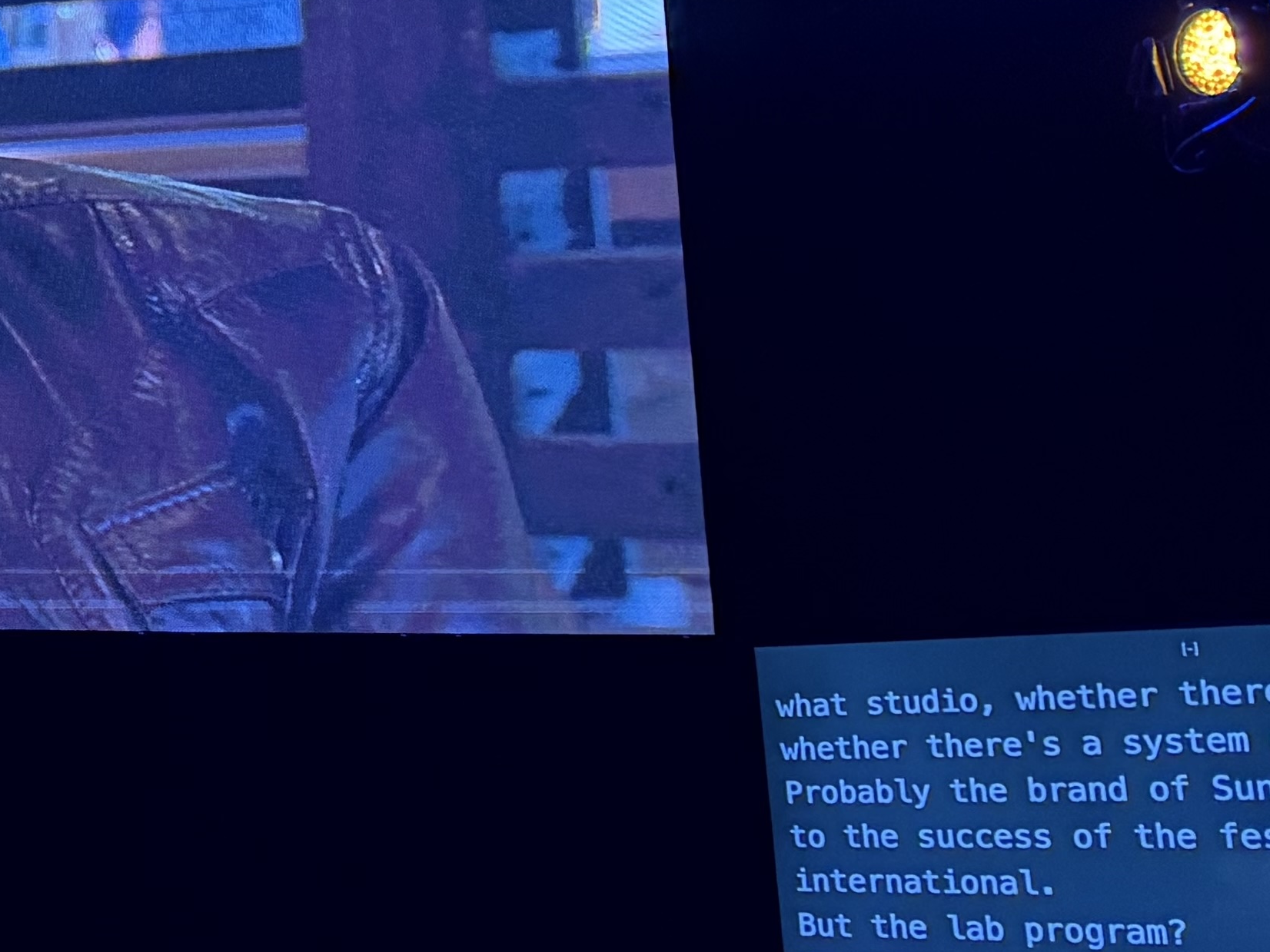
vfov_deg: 17.5
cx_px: -883
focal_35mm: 83
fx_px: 3045
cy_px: 99
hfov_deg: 19.1
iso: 400
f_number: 1.78
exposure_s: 1/60
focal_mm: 6.76
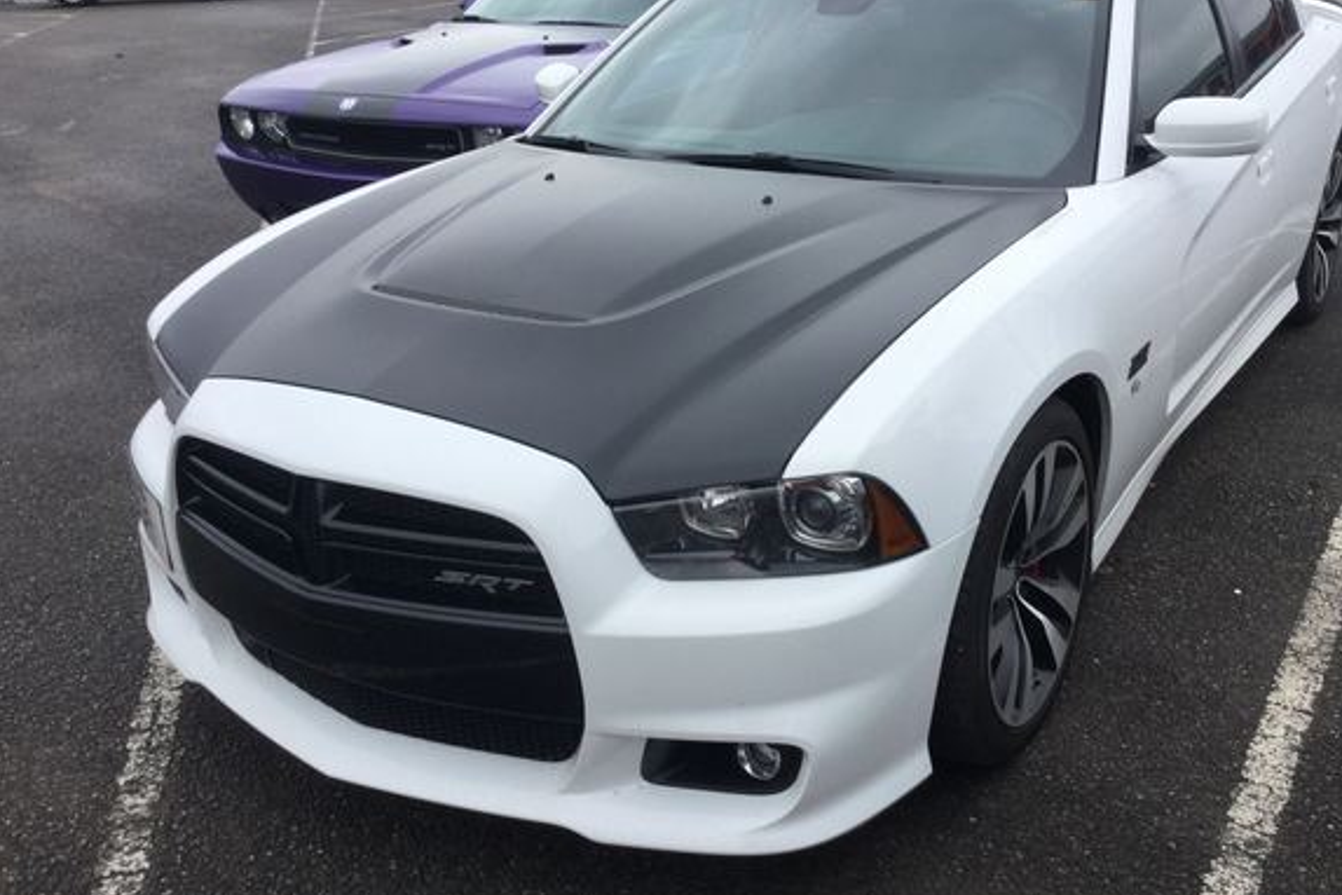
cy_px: 405
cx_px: 745
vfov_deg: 36.8
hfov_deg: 53.0
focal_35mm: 36
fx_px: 1342
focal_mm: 3.3
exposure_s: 1/525
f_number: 2.4
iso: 25
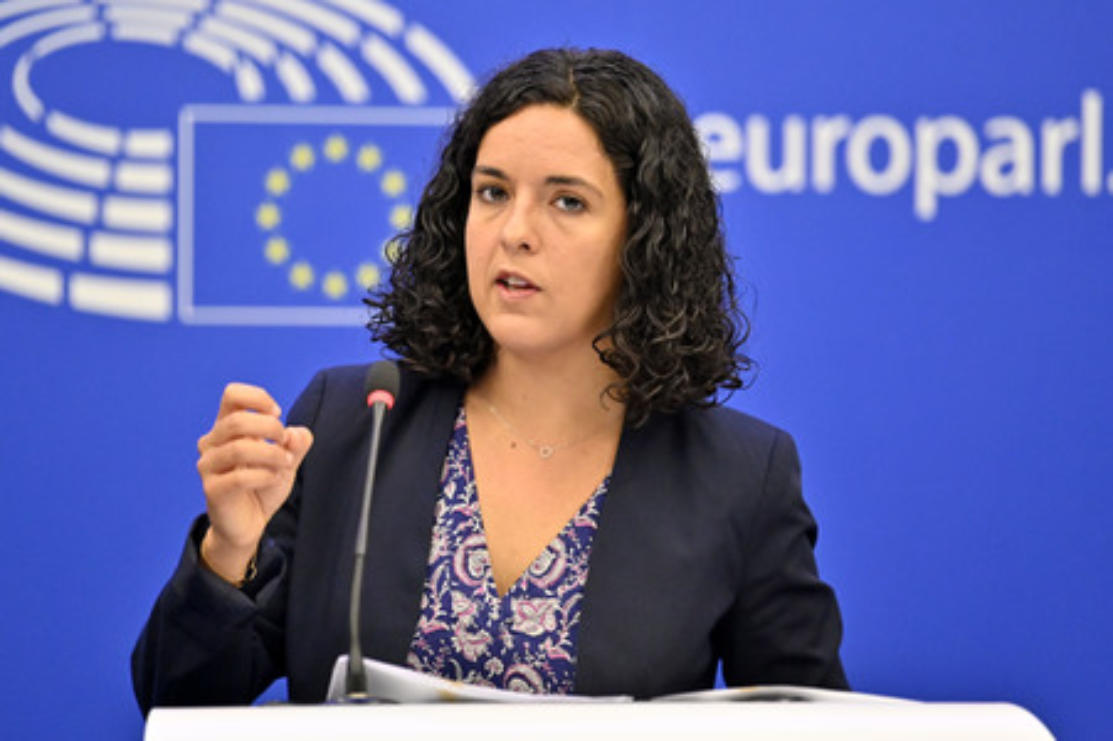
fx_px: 5406
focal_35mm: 175
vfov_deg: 7.8
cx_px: 556
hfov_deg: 11.8
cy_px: 370
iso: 5000
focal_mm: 175
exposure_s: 1/640
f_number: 2.8
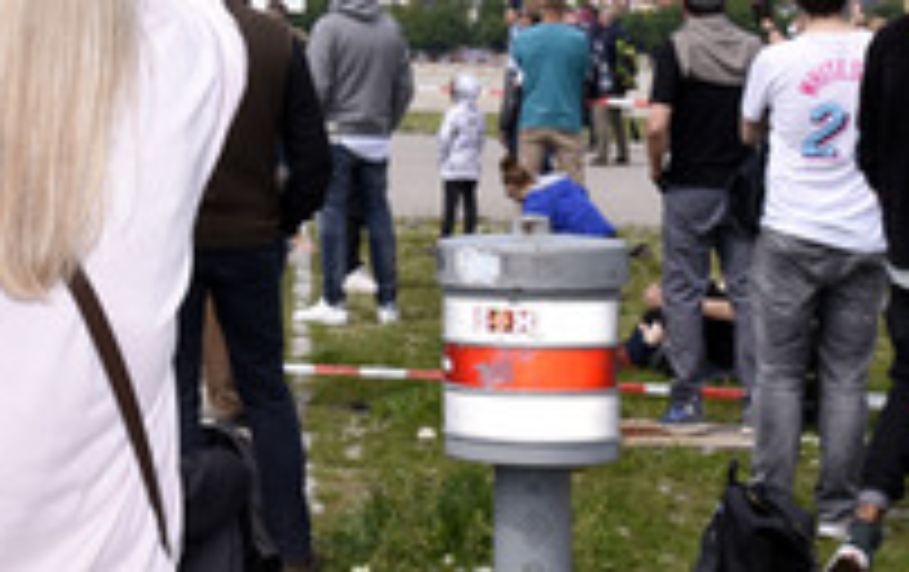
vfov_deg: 11.0
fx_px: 2928
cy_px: -45
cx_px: 191
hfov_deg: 17.5
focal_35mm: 118
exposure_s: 1/160
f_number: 11
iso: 160
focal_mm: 52
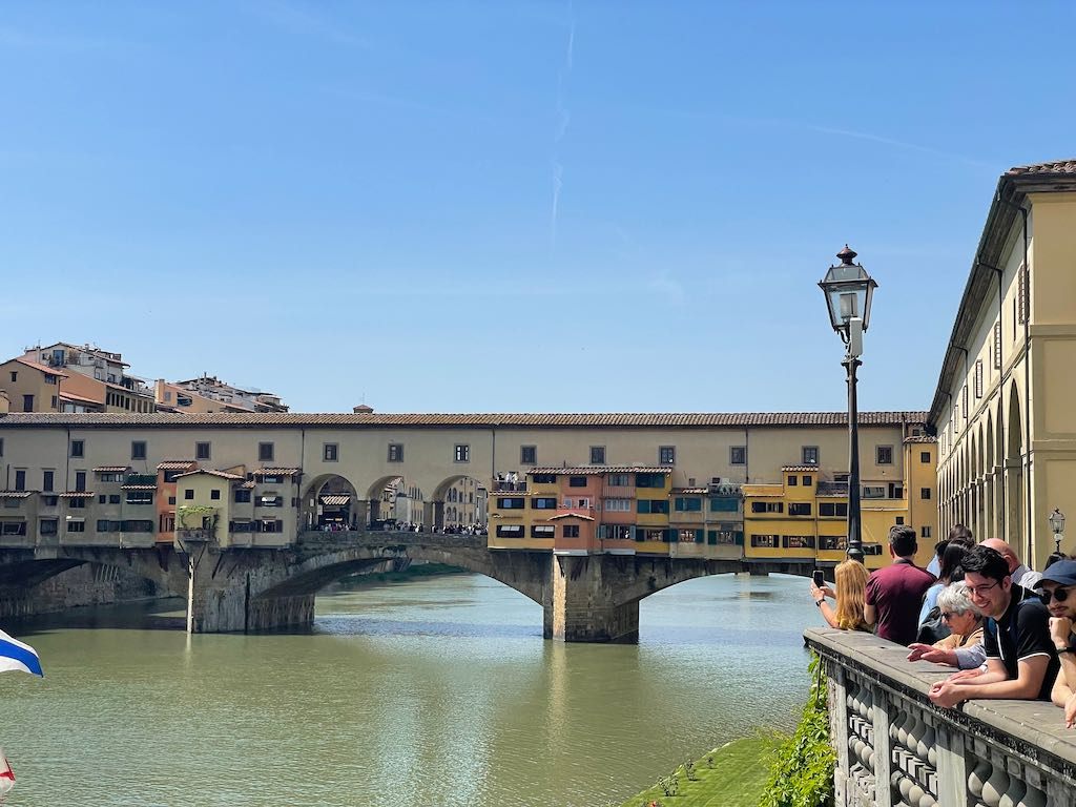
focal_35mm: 52
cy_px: 404
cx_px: 538
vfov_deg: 28.0
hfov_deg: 36.8
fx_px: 1616
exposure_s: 1/2283
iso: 25
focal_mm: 6
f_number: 2
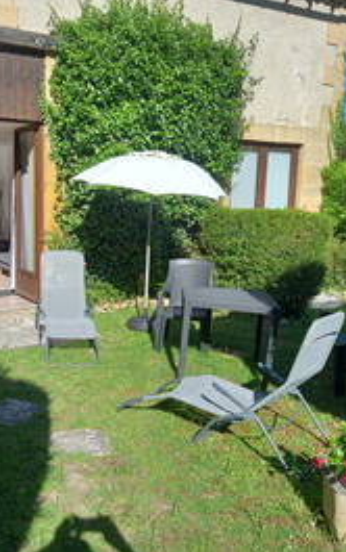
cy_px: 277
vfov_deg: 54.0
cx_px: 125
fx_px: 542
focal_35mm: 36
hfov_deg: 35.2
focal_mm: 4.6
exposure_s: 1/401
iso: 25
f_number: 2
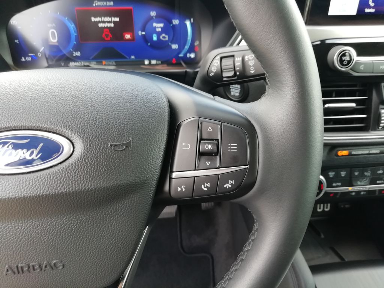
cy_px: 144
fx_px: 288
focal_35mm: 26
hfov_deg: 67.3
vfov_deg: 53.1
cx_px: 192
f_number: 2.2
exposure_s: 1/50
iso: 80
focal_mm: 3.21
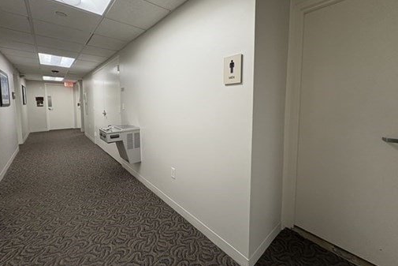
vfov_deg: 77.0
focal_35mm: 15
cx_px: 199
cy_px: 115
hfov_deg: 100.4
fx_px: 166
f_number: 2.2
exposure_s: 1/60
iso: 160
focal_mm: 2.22
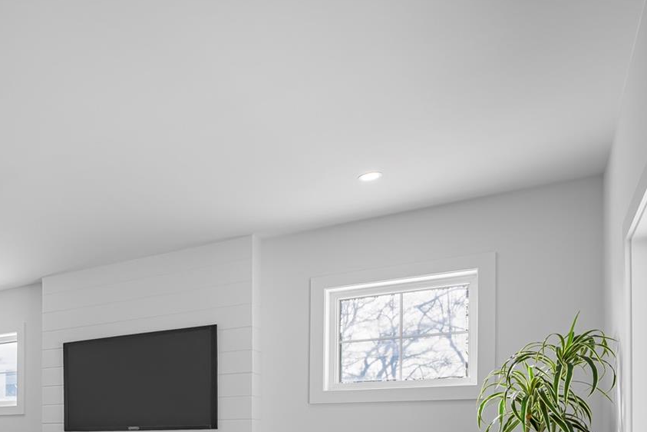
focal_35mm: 34
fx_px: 611
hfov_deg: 45.9
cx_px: -15
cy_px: 433
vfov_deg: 35.2
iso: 250
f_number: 9
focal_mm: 14
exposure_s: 1/10
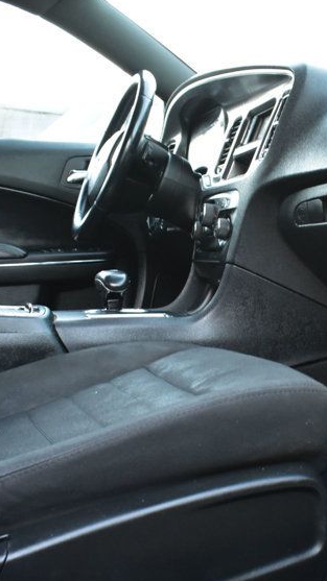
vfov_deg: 39.7
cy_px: 341
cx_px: 313
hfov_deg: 22.3
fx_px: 802
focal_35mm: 52
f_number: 6.3
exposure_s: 1/15
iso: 1250
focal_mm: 18
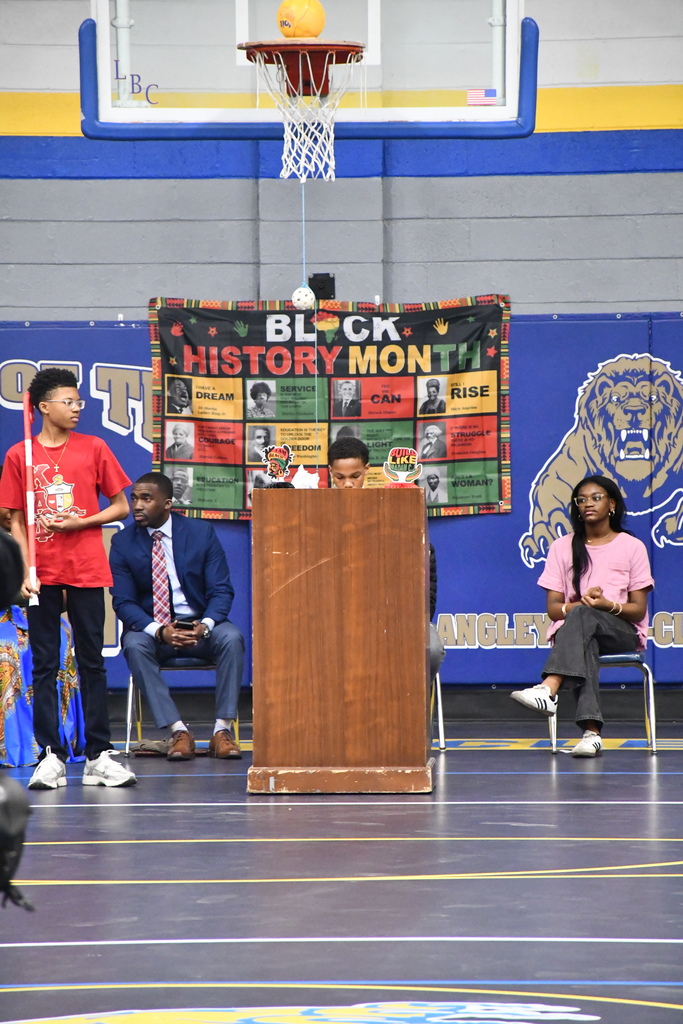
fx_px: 5974
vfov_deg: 9.8
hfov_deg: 6.5
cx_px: 342
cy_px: 512
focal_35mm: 210
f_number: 5.6
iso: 8000
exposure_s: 1/125
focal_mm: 140
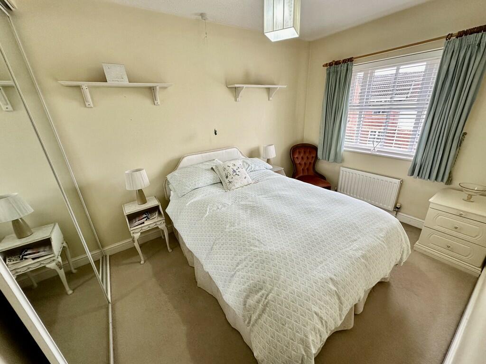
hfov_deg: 102.1
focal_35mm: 14
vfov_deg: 85.7
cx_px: 243
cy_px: 182
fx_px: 197
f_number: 2.2
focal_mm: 2.22
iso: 125
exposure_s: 1/100
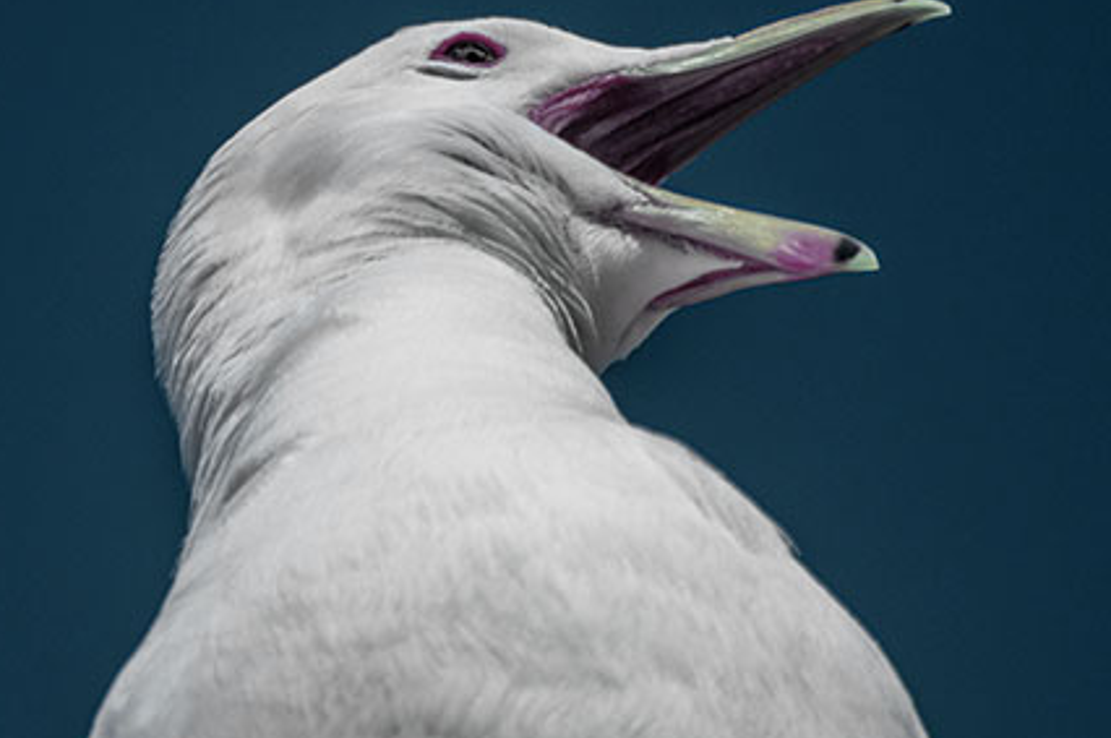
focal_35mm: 1410
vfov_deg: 1.0
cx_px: 553
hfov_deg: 1.5
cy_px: 314
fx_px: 43464
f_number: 13
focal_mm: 1200
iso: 1000
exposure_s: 1/2500
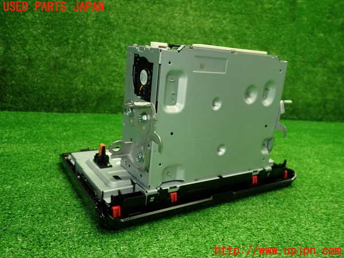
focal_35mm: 30
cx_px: 172
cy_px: 129
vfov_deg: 46.8
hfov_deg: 60.0
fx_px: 298
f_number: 2.3
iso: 200
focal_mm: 5.4
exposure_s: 1/40
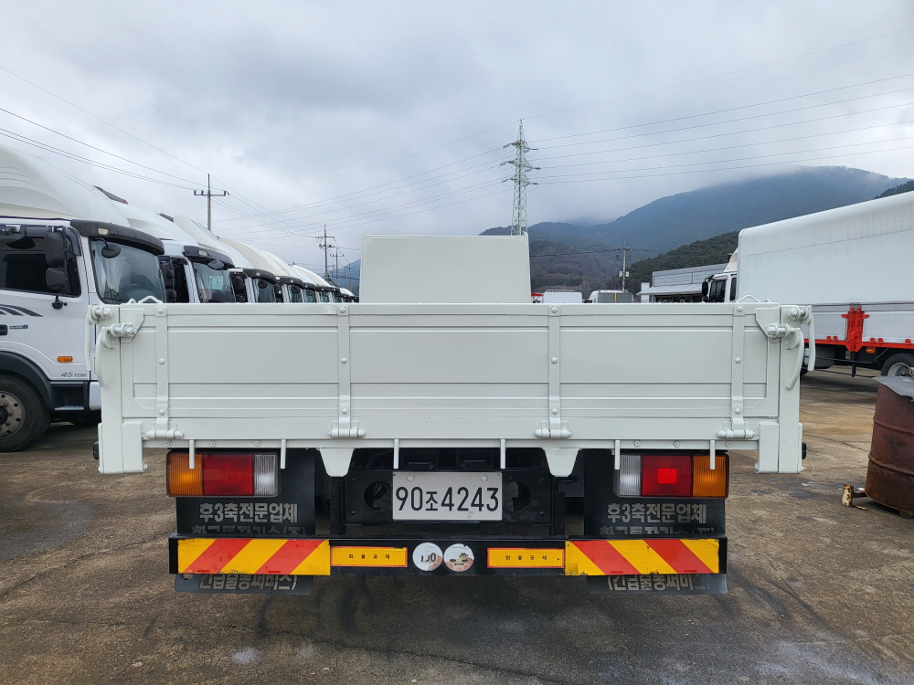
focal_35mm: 26
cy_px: 342
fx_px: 687
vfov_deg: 53.1
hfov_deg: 67.3
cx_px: 457
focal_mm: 4.25
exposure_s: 1/746
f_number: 1.8
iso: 50
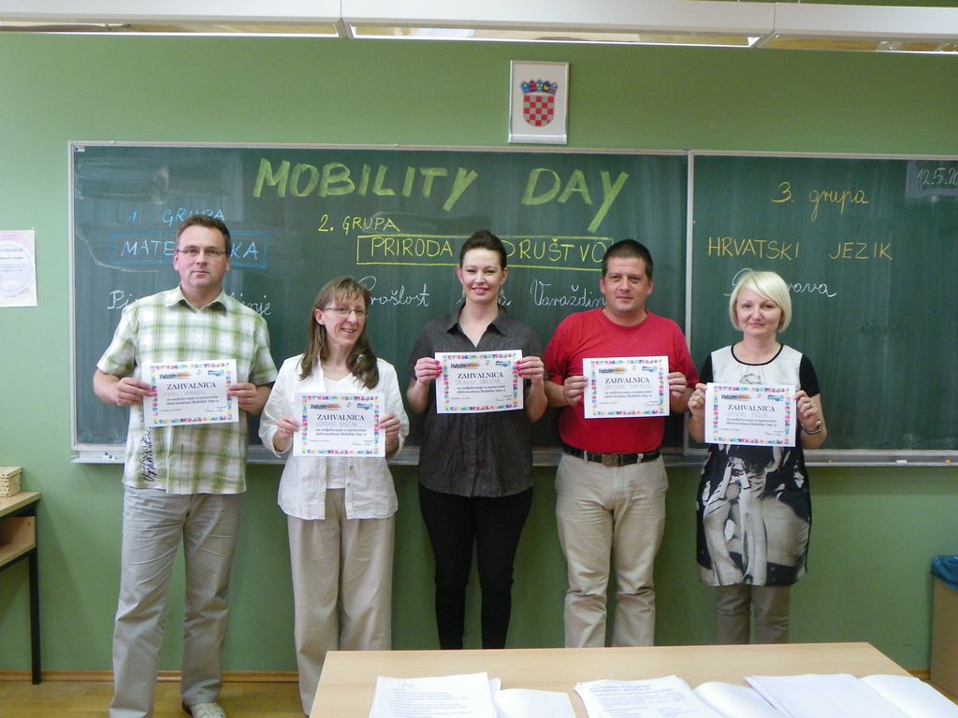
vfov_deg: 41.8
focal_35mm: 34
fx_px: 941
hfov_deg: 54.0
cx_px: 479
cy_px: 359
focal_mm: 6
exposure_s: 1/60
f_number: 3.2
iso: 250
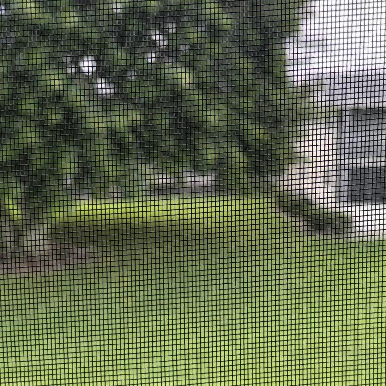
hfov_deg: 31.0
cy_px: 207
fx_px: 694
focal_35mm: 55
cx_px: 236
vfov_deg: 31.1
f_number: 1.6
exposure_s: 1/732
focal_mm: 5.96
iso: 50
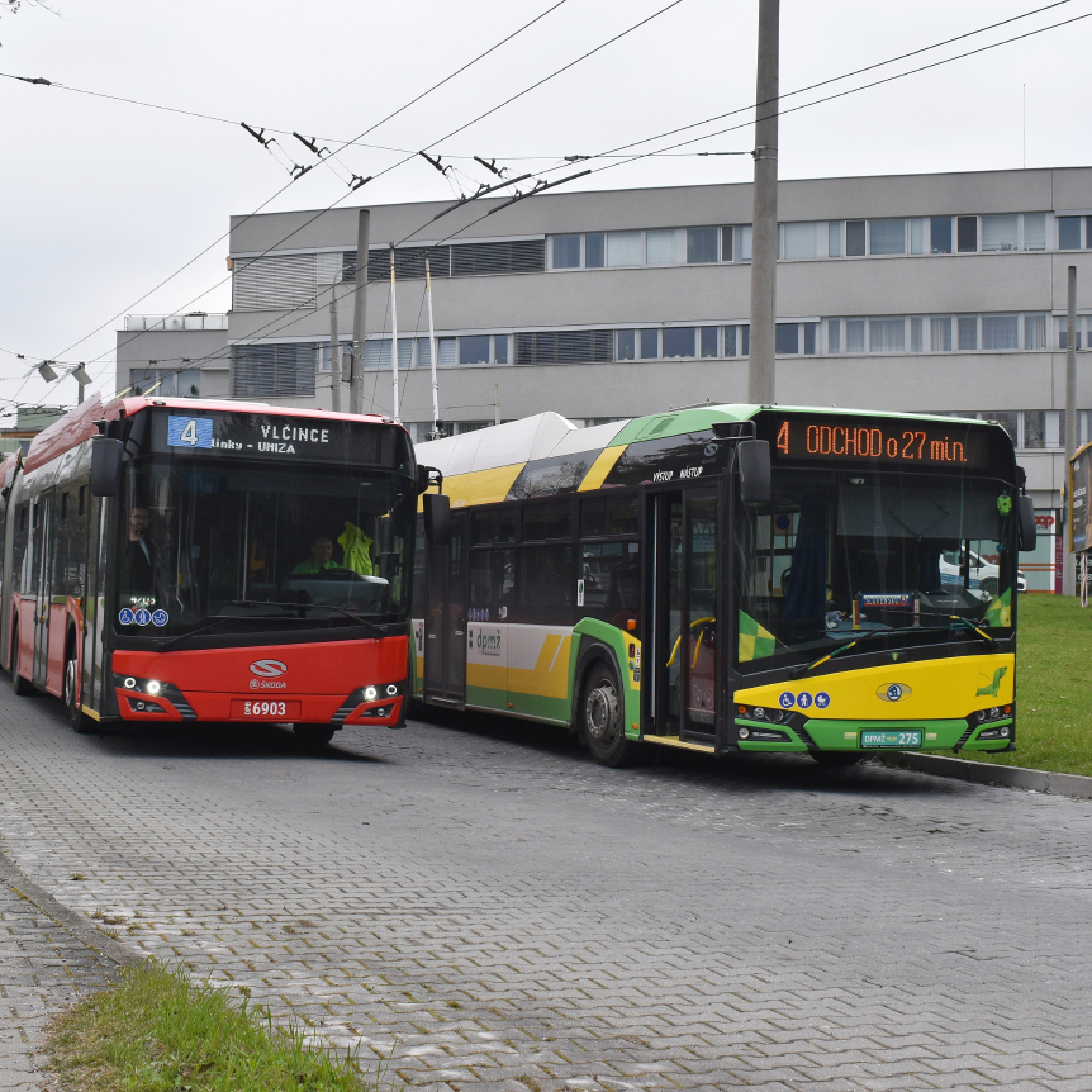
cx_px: 505
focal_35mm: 50
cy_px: 545
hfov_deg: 34.0
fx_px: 1785
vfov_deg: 34.0
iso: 280
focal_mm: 26
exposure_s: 1/250
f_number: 8
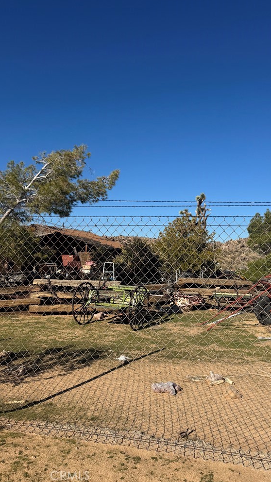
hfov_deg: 42.6
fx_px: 345
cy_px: 234
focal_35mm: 27
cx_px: 169
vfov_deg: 69.8
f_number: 1.78
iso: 80
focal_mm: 6.76
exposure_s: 1/7092
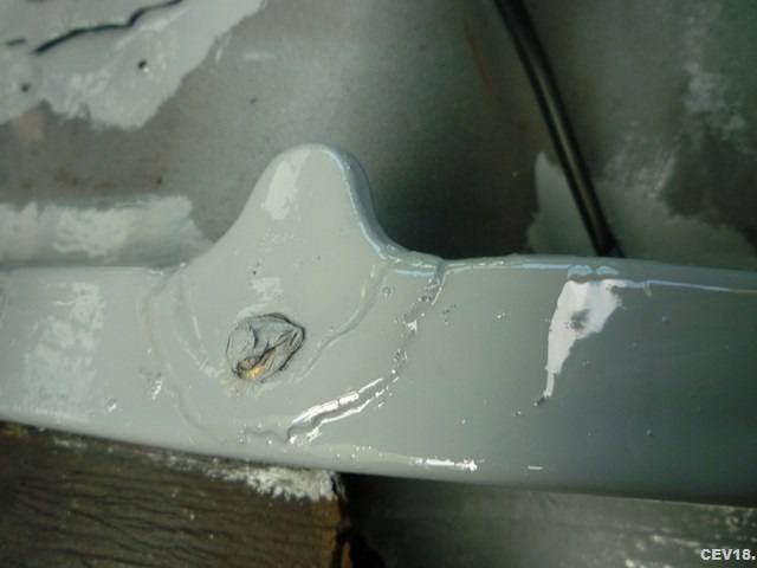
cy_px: 284
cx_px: 378
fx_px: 634
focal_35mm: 29
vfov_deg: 48.2
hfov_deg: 61.7
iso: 160
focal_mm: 5.2
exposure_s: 1/100
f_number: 3.3
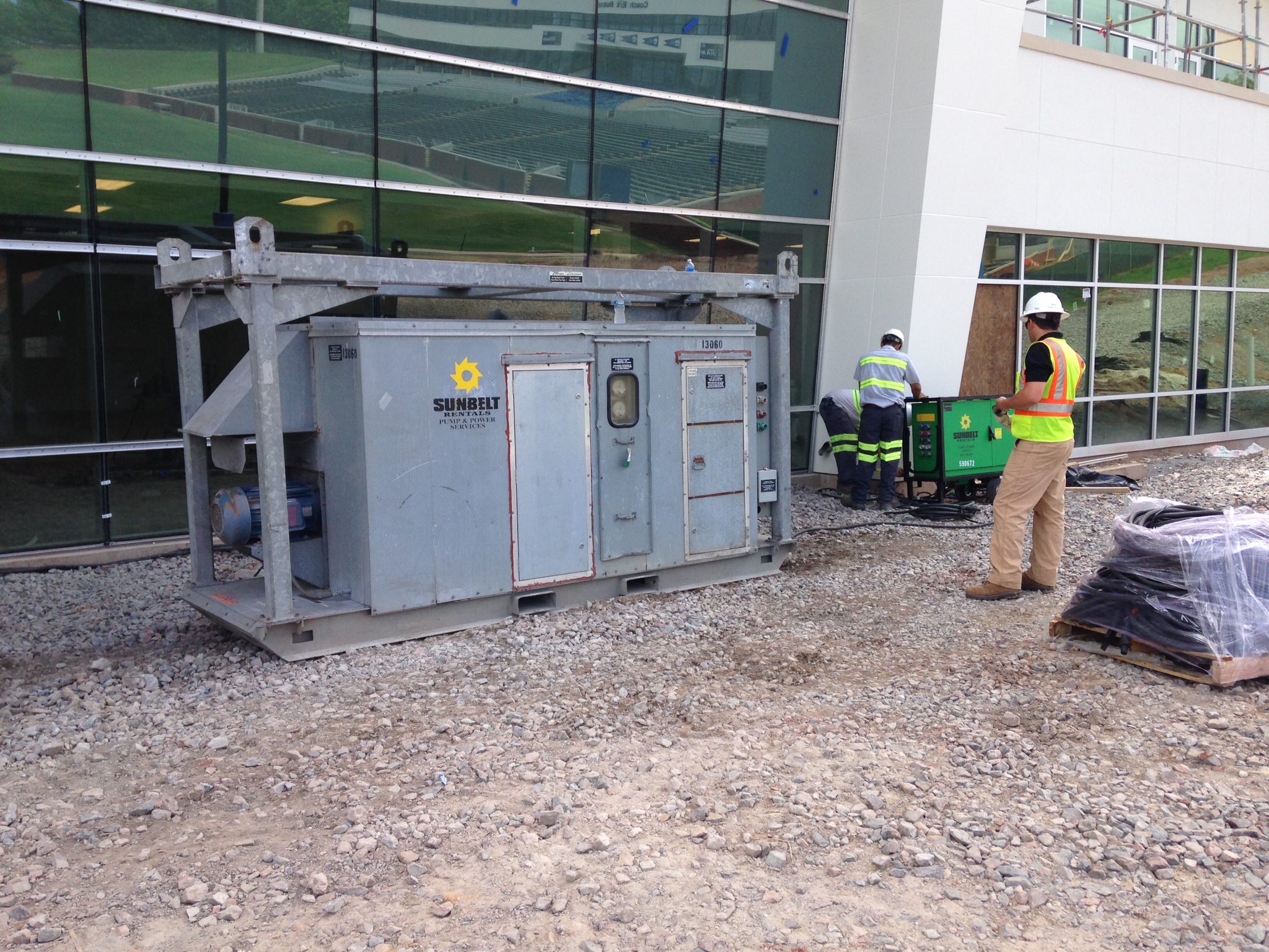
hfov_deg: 55.4
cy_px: 476
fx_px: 1210
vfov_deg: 42.9
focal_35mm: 33
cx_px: 634
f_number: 2.4
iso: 50
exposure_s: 1/531
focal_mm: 4.12
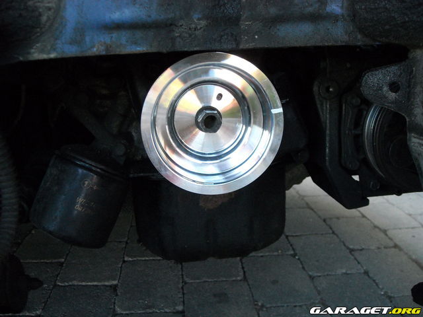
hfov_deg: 52.6
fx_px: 428
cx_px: 212
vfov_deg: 40.7
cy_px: 158
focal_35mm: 35
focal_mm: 5.7
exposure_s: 1/129
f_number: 2.8
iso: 400
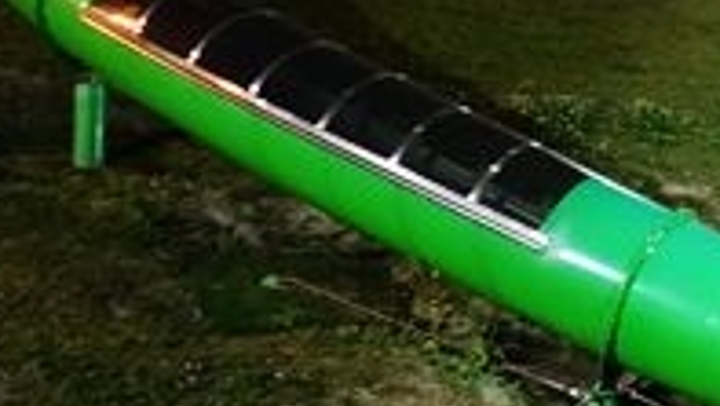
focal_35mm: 83
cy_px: 86
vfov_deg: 14.5
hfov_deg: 23.1
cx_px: 899
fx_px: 1585
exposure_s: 1/40
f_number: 1.8
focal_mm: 8.8
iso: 1600
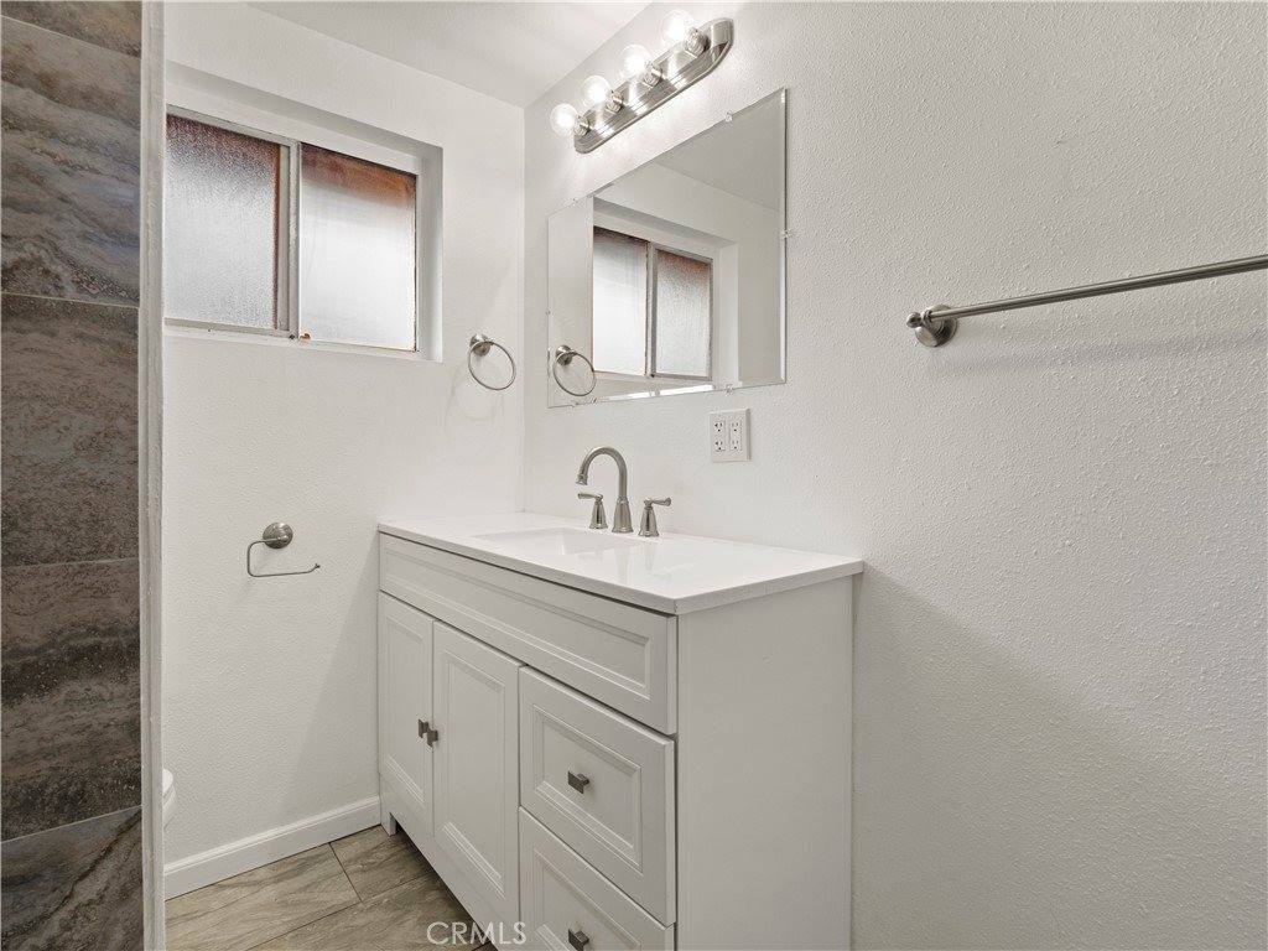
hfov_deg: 94.5
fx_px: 586
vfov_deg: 78.1
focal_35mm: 16
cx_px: 634
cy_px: 476
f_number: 8
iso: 250
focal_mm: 8
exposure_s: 1/5
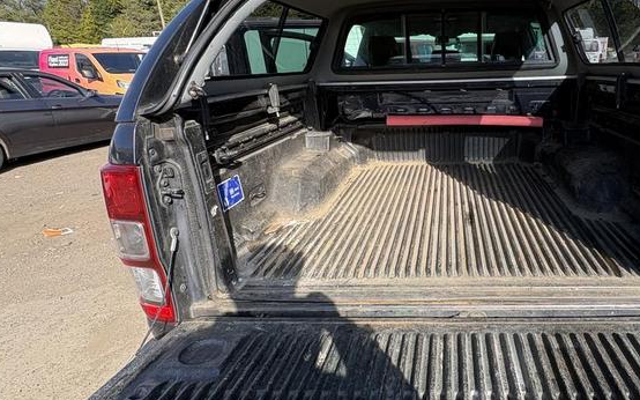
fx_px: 419
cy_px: 184
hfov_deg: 72.4
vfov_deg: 51.0
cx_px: 431
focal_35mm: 24
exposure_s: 1/556
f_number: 2.2
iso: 40
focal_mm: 2.22
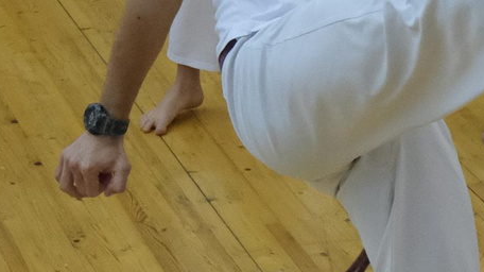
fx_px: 2643
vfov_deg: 5.9
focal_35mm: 206
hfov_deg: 10.5
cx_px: 183
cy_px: 184
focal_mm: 23.5
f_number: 4.4
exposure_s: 1/320
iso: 3200
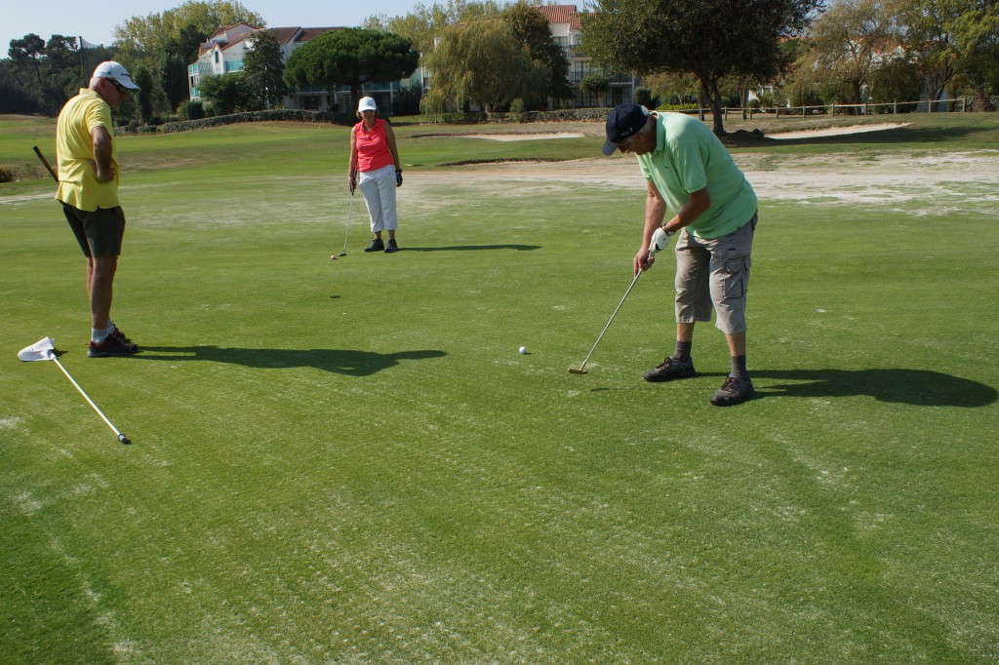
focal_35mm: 33
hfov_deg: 57.2
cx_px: 500
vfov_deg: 39.9
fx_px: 915
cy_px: 332
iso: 100
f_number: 6.3
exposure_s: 1/400
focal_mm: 22
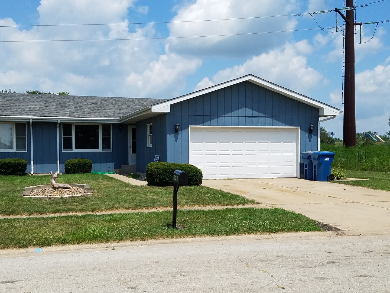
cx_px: 195
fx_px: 293
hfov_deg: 67.3
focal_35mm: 26
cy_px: 146
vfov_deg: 53.1
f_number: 1.7
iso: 50
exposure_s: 1/4128
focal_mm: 4.2
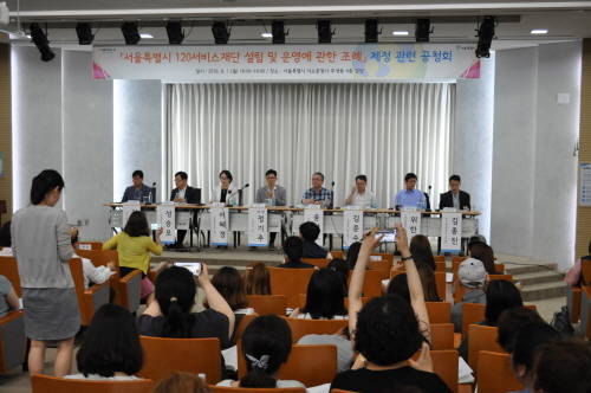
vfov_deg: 28.0
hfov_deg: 41.2
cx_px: 296
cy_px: 196
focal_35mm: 48
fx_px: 787
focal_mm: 32
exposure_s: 1/30
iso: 800
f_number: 4.8
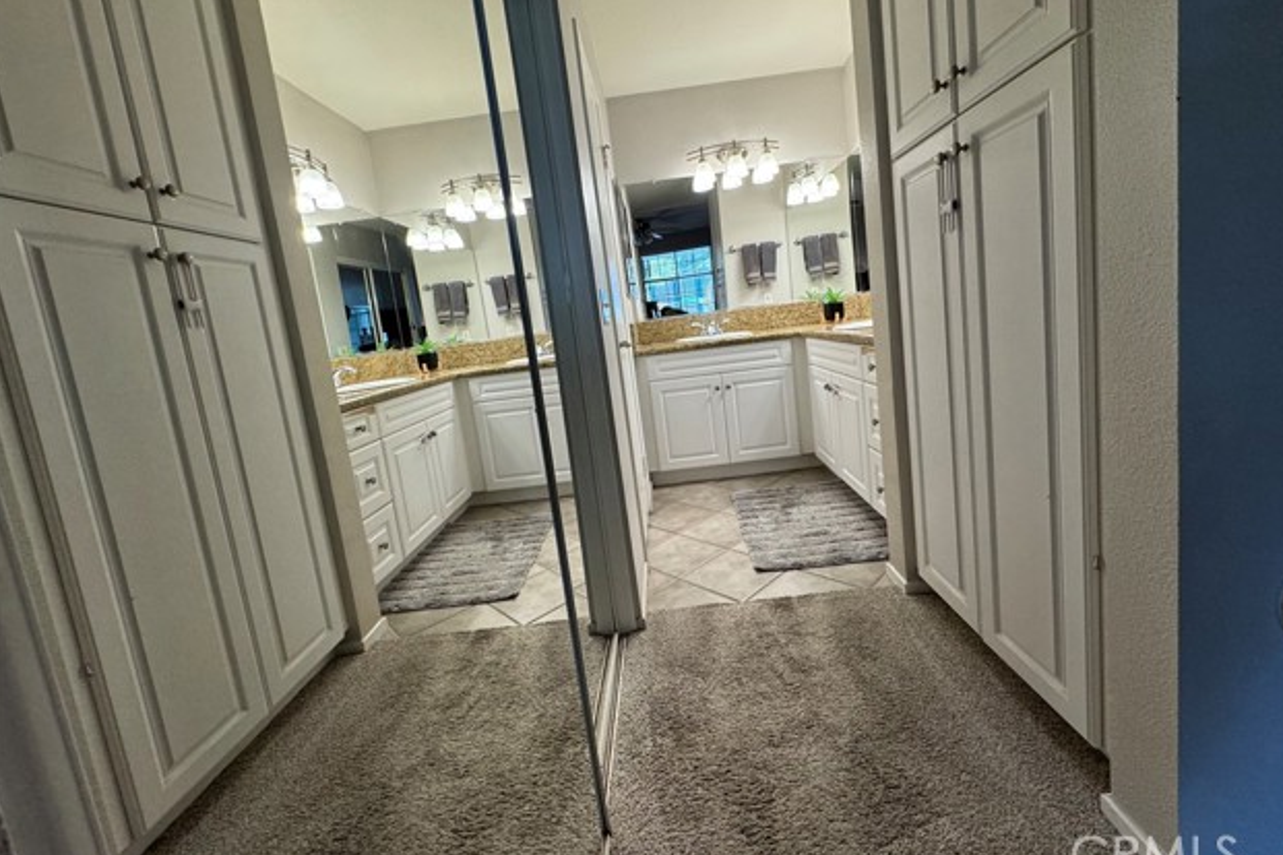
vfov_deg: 77.1
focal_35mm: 15
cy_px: 388
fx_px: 535
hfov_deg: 100.4
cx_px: 653
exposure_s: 1/120
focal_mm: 2.22
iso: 200
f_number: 2.2
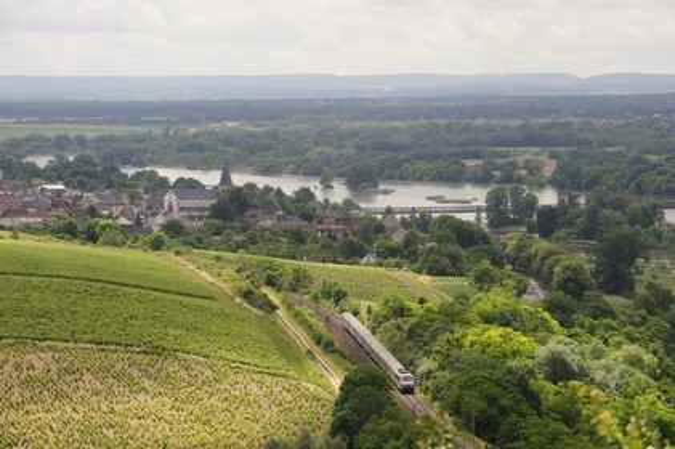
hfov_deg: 10.3
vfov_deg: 6.9
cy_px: 224
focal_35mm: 200
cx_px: 338
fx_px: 3747
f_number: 10
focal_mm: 200
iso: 400
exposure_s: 1/400
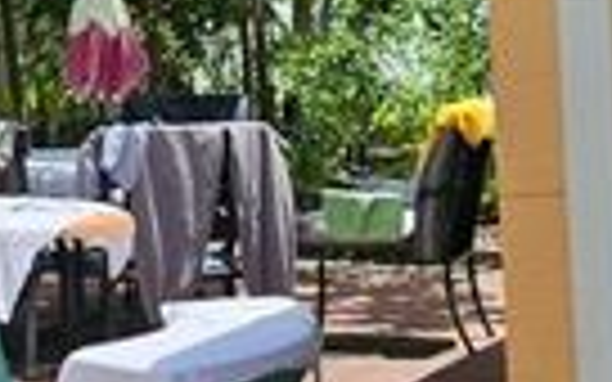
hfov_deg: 14.2
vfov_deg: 10.3
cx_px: -560
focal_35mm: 126
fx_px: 2102
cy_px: -36
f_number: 1.7
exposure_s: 1/381
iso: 10
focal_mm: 6.3
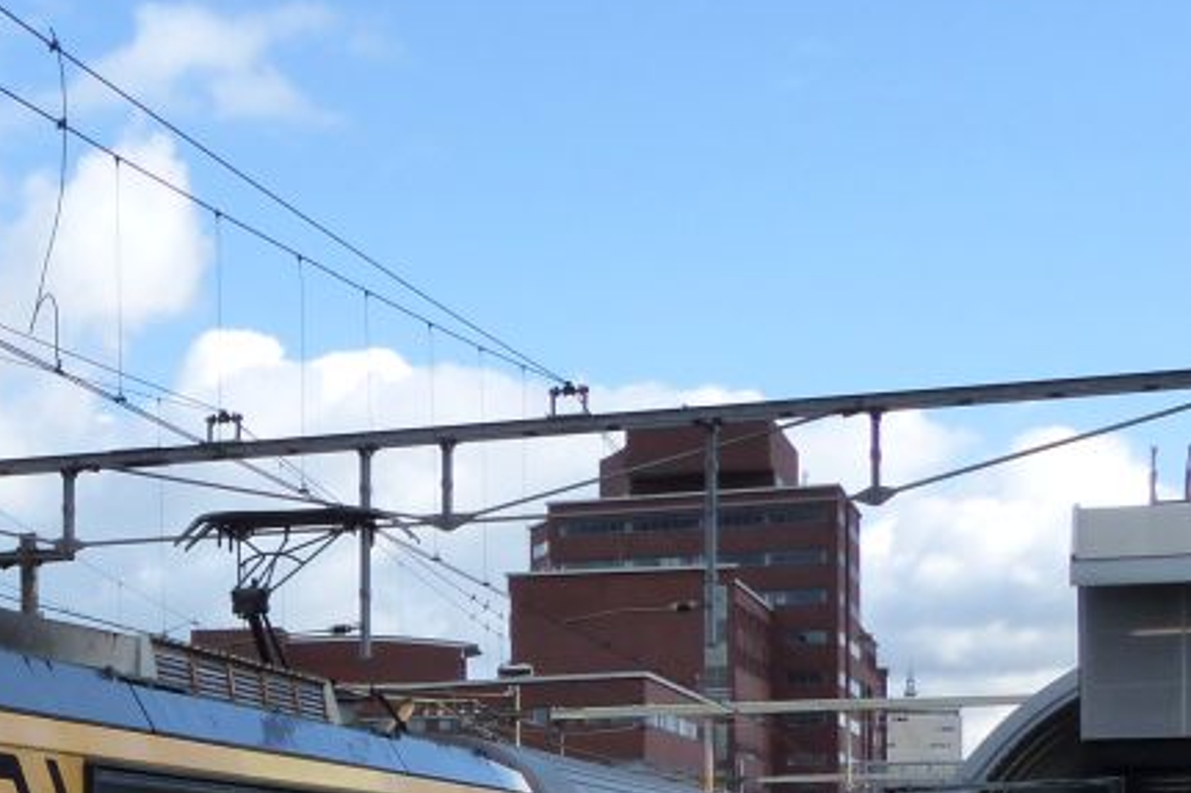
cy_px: 904
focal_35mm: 84
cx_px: -274
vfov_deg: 15.7
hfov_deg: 22.2
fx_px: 2778
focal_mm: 5.2
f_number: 4
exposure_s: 1/500
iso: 160
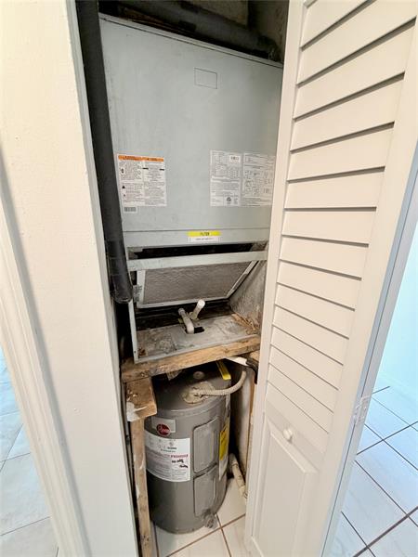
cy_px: 278
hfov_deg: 85.7
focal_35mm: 14
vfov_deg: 102.1
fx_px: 225
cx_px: 209
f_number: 2.2
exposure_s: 1/60
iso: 200
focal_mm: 2.22
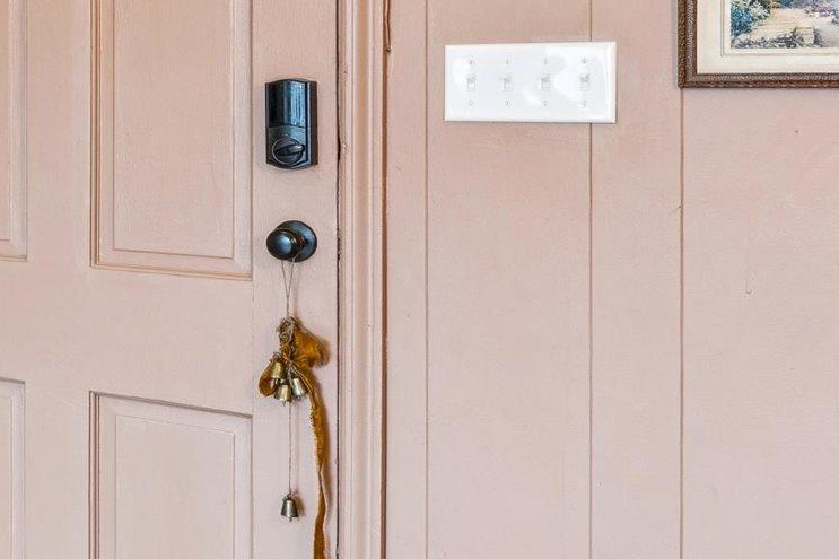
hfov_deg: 22.2
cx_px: -570
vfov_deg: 20.4
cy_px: 99
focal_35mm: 66
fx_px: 1531
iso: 400
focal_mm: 15.9
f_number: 13
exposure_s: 1/1.67
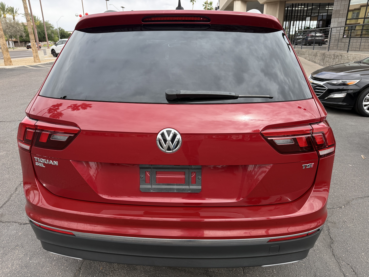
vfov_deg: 56.8
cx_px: 184
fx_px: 256
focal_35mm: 24
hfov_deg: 71.6
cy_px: 138
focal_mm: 6.76
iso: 100
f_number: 1.78
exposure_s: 1/1250
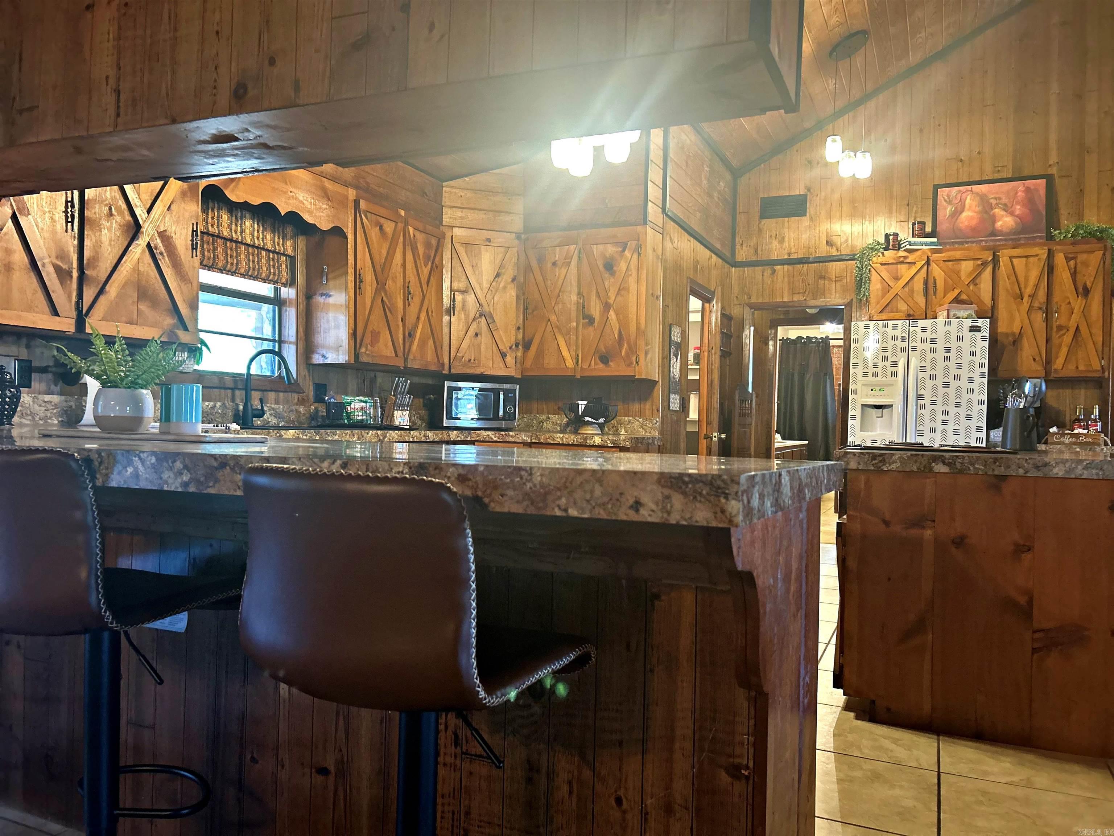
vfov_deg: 53.1
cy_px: 418
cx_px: 557
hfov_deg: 67.3
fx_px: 837
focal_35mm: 26
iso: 400
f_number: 1.5
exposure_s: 1/60
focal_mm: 5.7
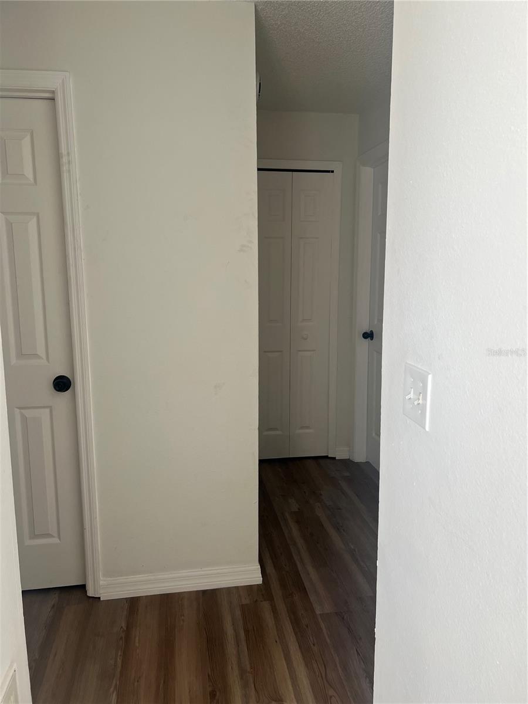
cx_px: 264
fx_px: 529
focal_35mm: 26
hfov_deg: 53.1
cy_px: 352
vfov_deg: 67.3
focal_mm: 5.7
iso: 64
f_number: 1.5
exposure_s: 1/121
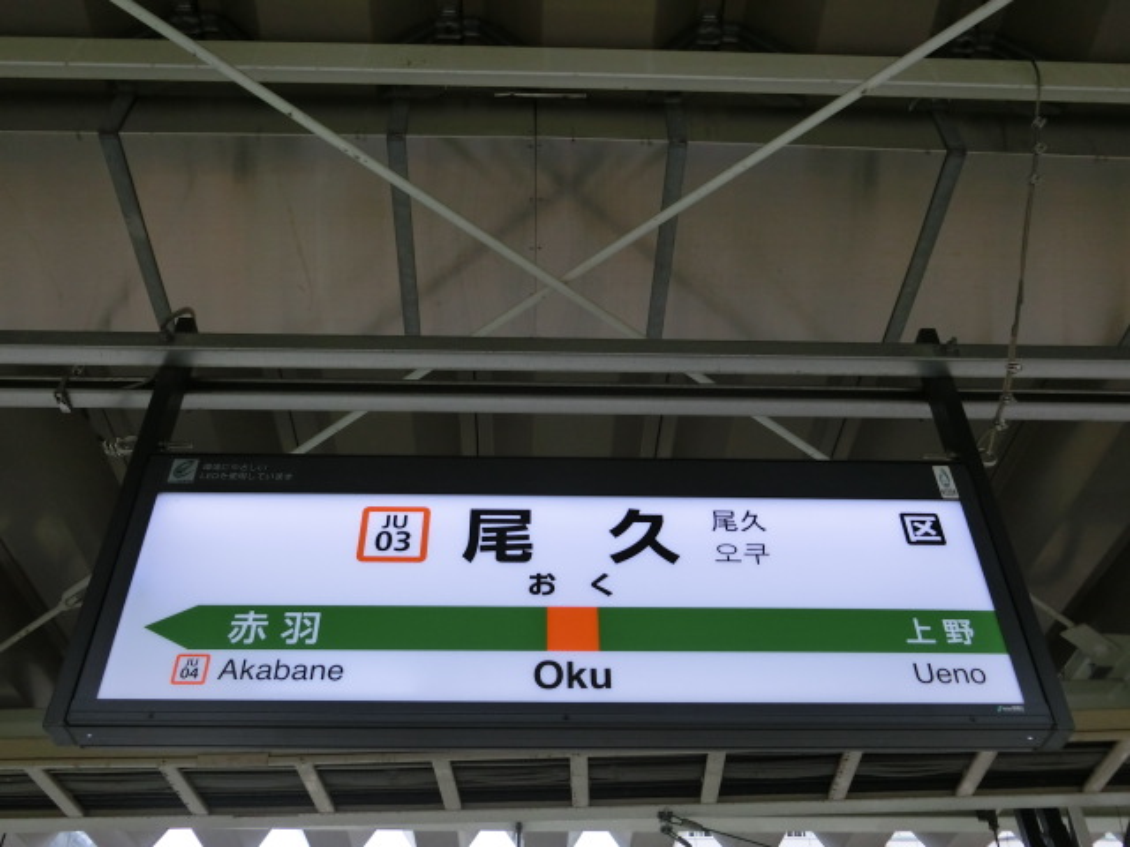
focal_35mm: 34
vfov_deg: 41.8
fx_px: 1110
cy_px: 424
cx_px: 565
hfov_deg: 54.0
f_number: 3.9
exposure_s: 1/125
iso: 200
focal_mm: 6
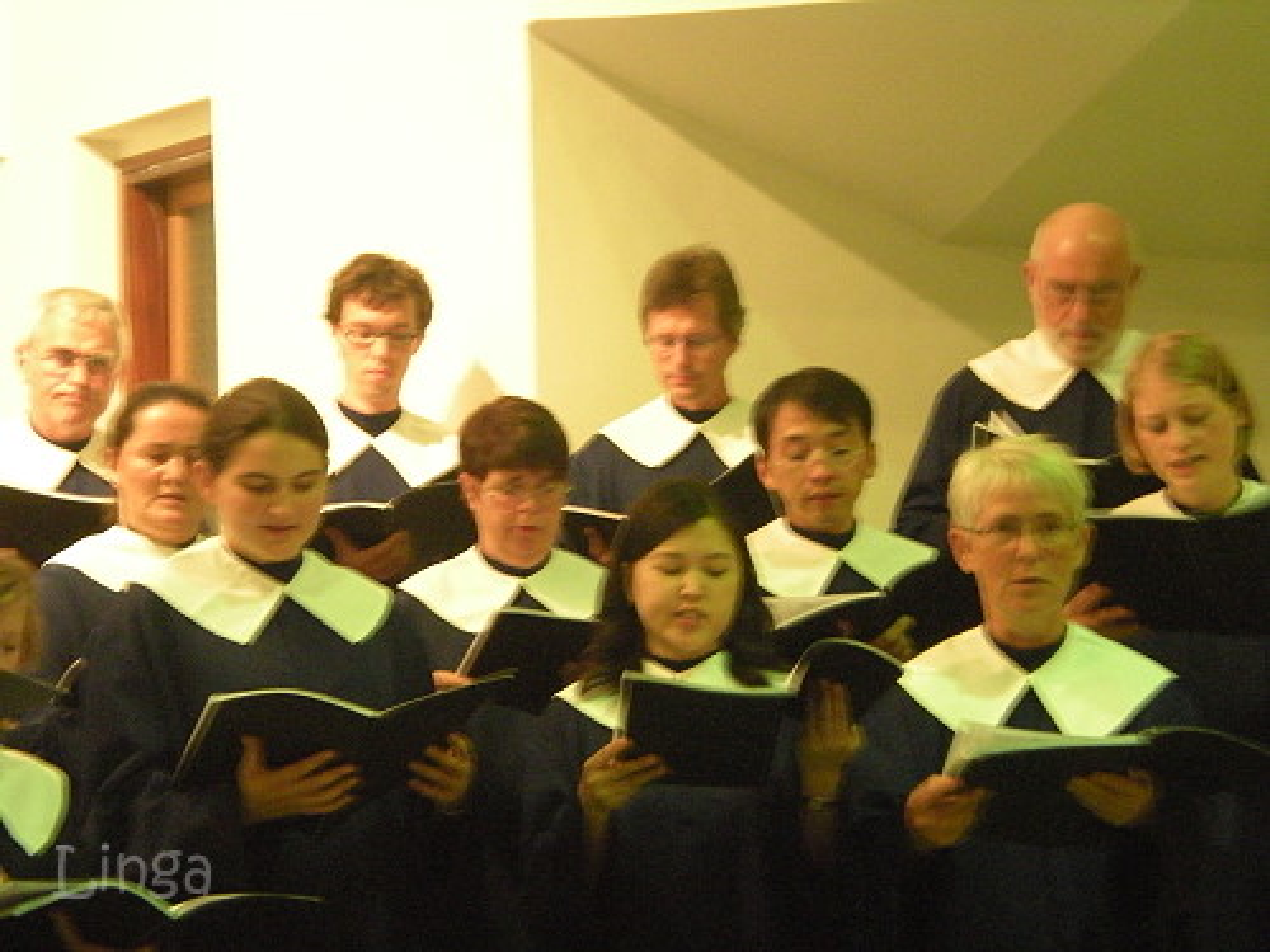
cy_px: 476
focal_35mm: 105
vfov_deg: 14.1
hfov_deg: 18.7
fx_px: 3852
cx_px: 635
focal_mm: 17.3
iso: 800
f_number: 5.7
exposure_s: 1/4.8
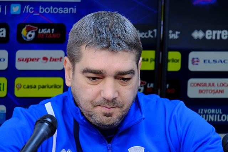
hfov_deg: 6.0
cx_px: 114
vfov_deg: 4.0
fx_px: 2185
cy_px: 76
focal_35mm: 345
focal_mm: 230
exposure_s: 1/80
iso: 2000
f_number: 6.7
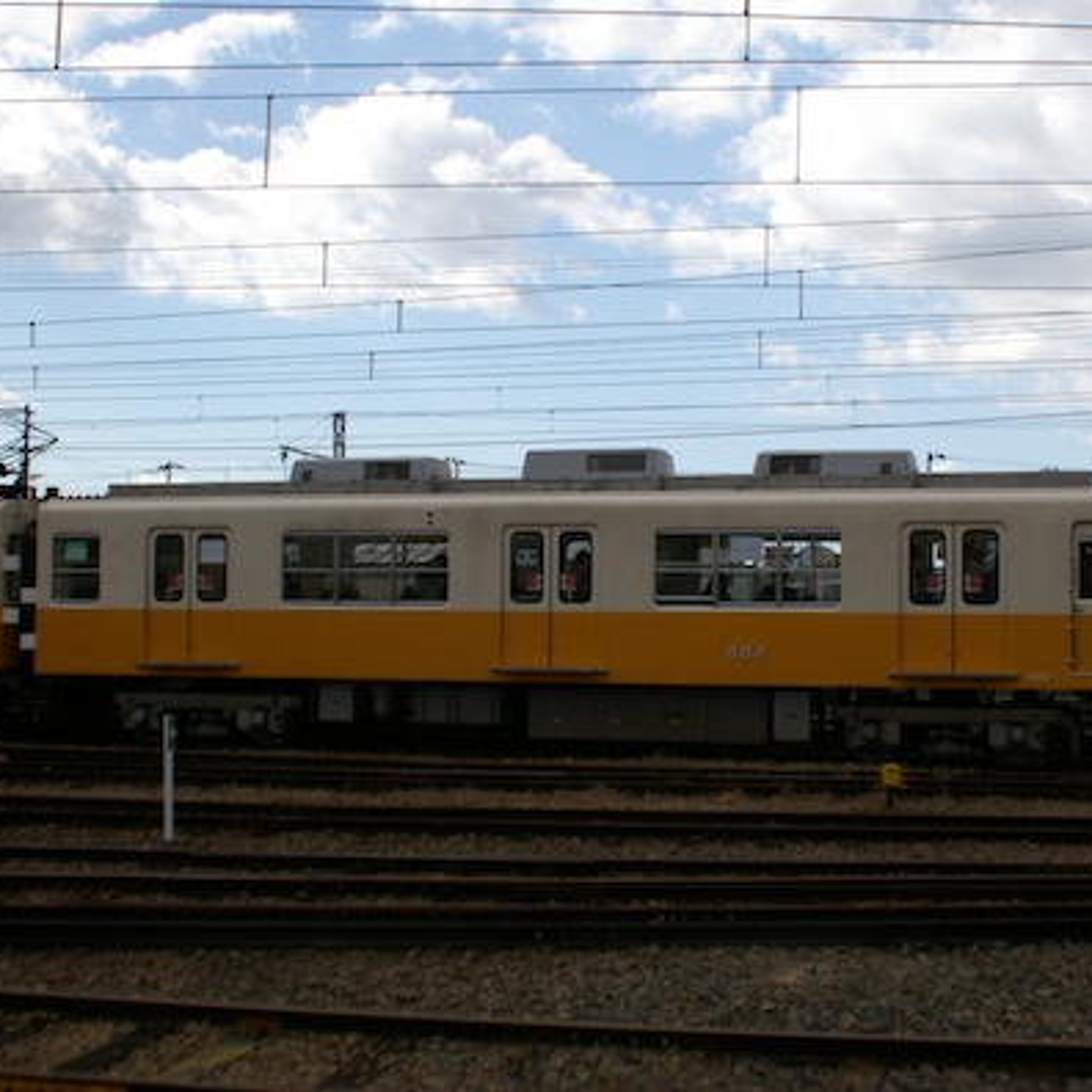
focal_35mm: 54
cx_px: 609
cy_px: 545
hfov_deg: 31.6
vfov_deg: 31.6
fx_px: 1927
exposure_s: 1/4000
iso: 400
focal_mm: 28
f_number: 4
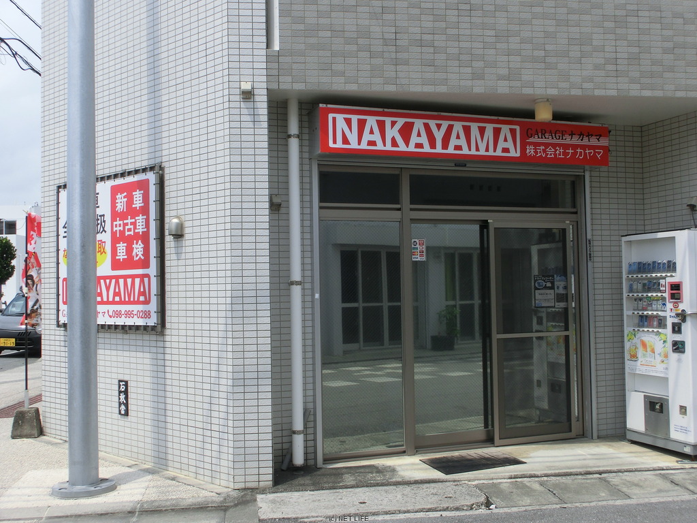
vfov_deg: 32.9
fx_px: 886
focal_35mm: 44
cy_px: 262
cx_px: 348
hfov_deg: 42.9
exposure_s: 1/200
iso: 100
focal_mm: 7.87
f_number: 10.6
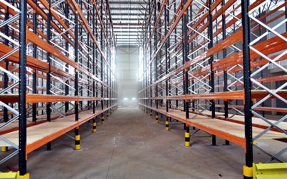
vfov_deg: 40.6
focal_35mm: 31
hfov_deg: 61.2
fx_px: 242
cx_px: 146
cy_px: 86
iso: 800
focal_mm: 18
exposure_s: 1/40
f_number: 3.5
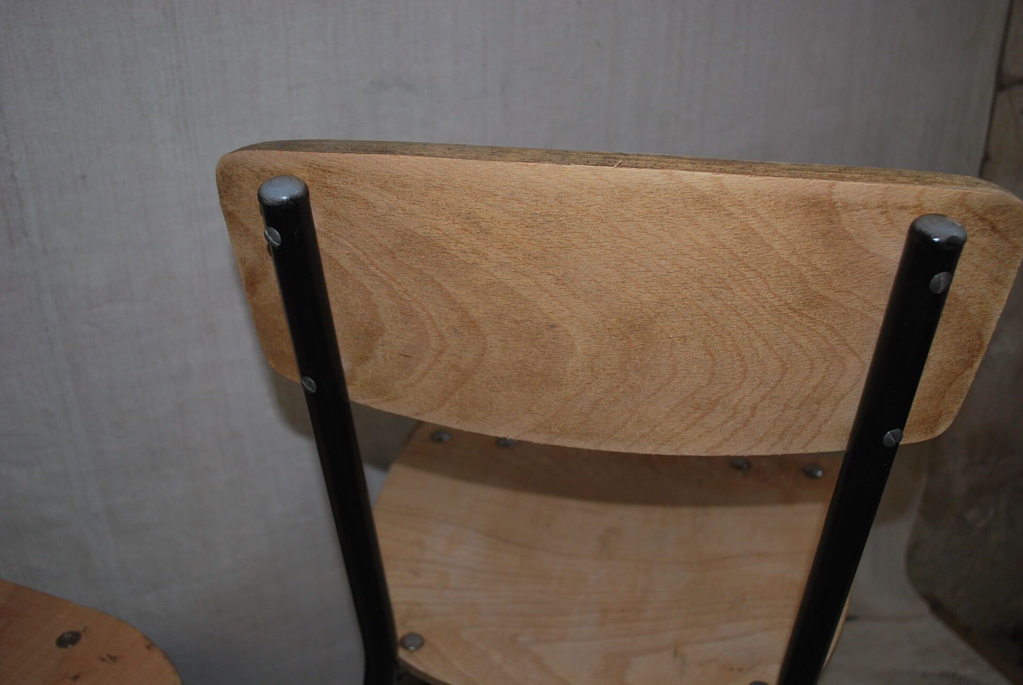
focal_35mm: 33
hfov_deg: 57.2
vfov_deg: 40.1
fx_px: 939
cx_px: 512
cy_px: 342
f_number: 4
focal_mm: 22
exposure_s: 1/60
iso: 200
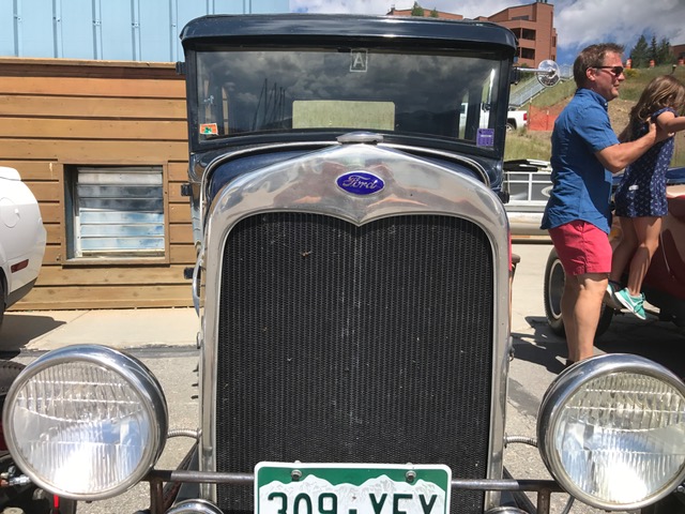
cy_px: 257
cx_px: 342
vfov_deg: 49.7
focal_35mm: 28
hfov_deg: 63.4
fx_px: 554
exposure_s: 1/1742
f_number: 1.8
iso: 20
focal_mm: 3.99
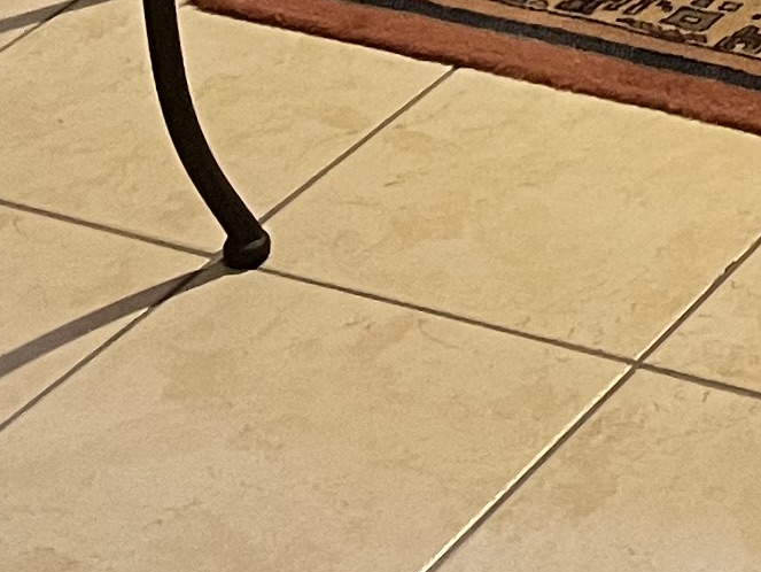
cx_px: 1460
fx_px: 3475
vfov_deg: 8.3
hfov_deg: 11.4
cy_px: -974
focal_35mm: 158
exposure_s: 1/50
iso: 320
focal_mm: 4.2
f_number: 1.6
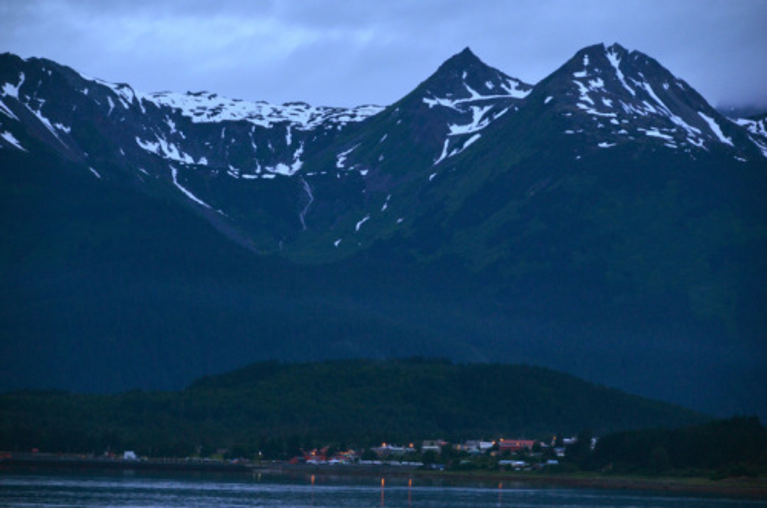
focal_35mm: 183
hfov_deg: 11.3
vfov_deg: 7.5
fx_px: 3890
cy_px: 254
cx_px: 384
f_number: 5.6
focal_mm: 122
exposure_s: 1/20
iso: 1600
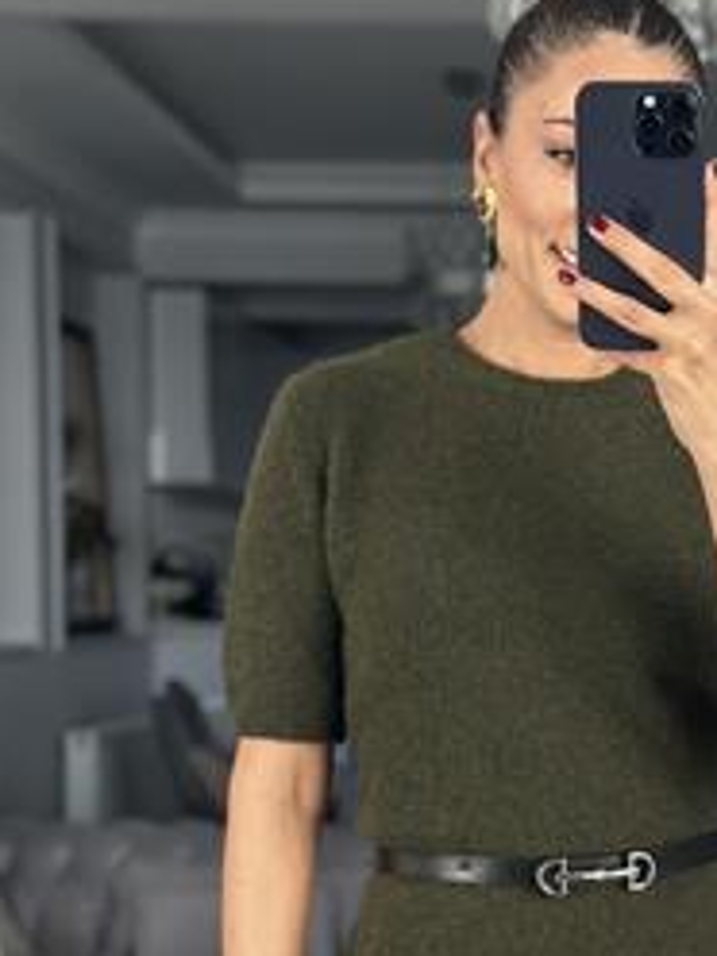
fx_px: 2706
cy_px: 702
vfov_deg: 19.9
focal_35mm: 98
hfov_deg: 15.0
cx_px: 598
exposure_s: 1/60
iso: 250
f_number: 1.78
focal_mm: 6.86
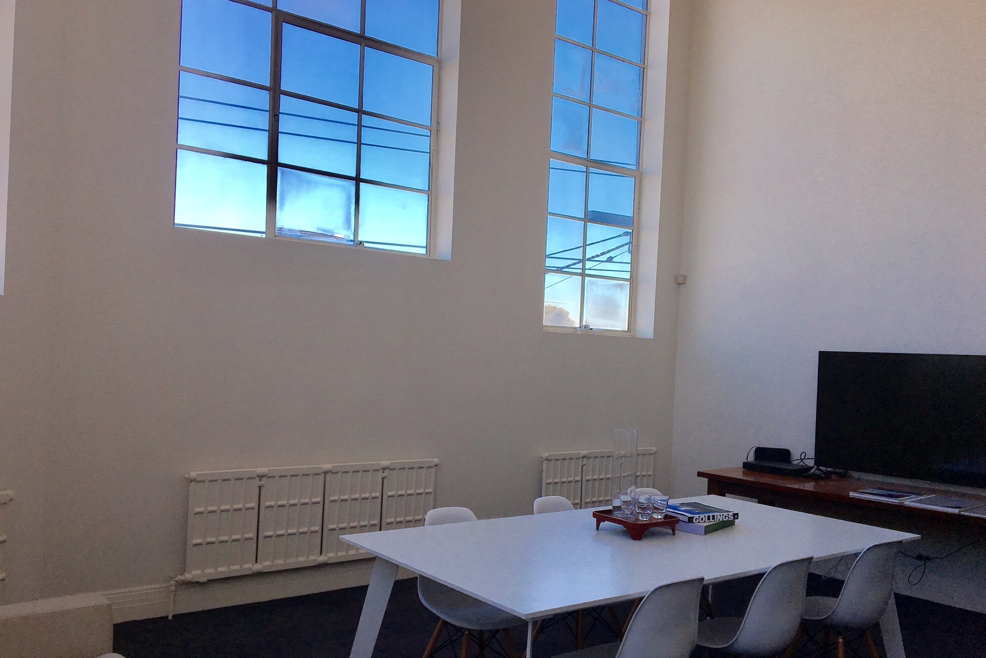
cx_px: 499
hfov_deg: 60.3
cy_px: 354
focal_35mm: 31
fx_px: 849
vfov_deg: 42.3
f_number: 2.2
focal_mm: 4.15
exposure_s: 1/346
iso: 25
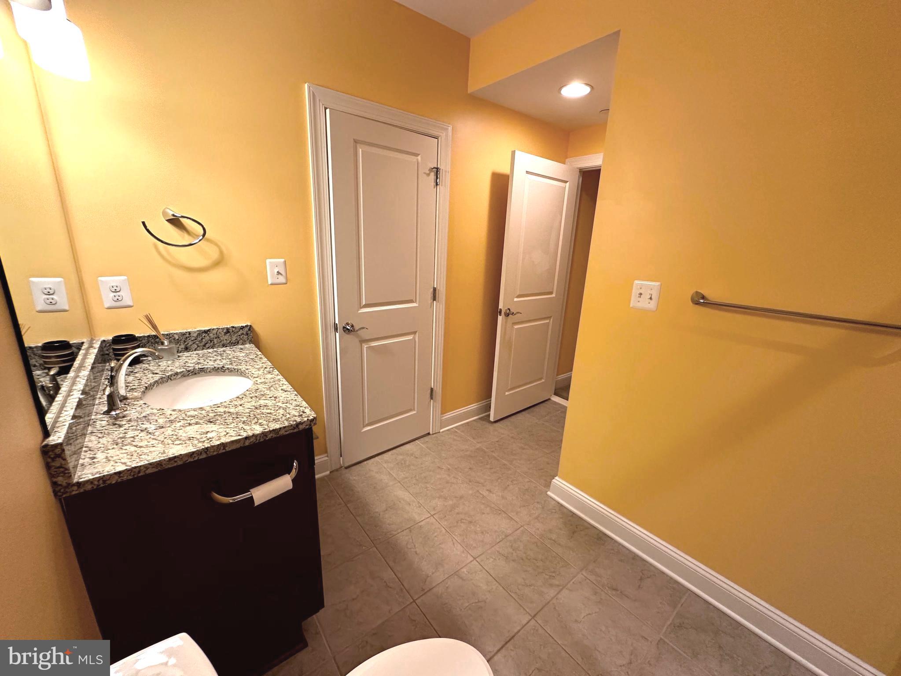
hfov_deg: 102.1
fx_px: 364
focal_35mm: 14
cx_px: 450
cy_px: 338
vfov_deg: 85.7
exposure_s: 1/60
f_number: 2.2
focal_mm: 2.22
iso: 160
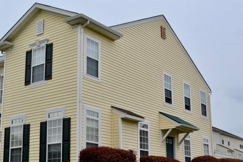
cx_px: 113
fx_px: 378
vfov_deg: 24.1
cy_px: 98
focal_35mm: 56
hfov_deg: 35.6
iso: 1600
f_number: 18
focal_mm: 26
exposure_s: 1/1250
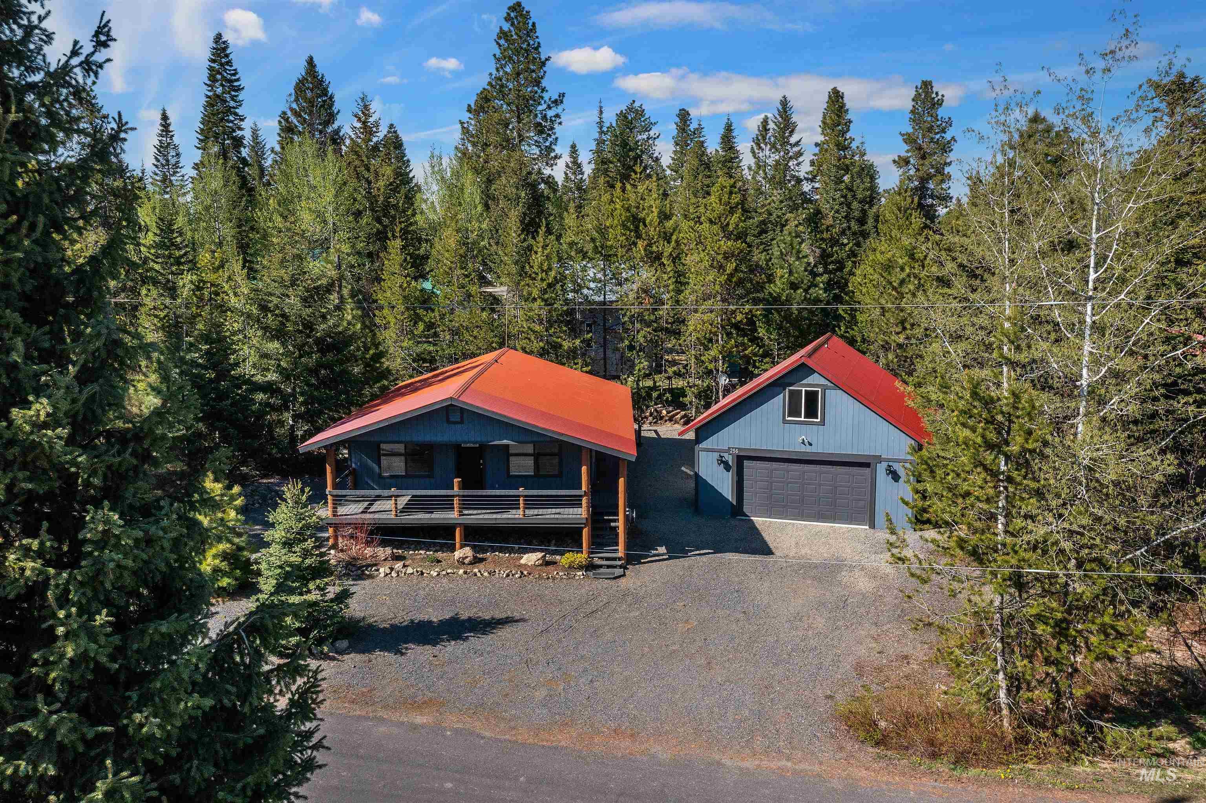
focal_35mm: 28
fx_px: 938
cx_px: 603
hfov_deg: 65.5
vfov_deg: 46.4
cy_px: 402
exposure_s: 1/640
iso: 100
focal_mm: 10.26
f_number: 6.3
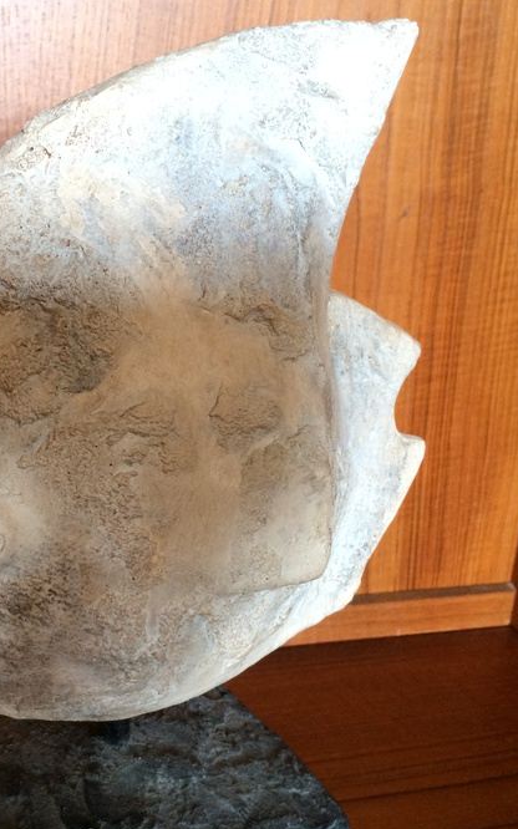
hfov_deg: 29.4
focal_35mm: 43
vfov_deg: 46.2
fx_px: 972
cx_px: 132
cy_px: 418
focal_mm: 4.12
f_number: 2.2
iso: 64
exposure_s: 1/30
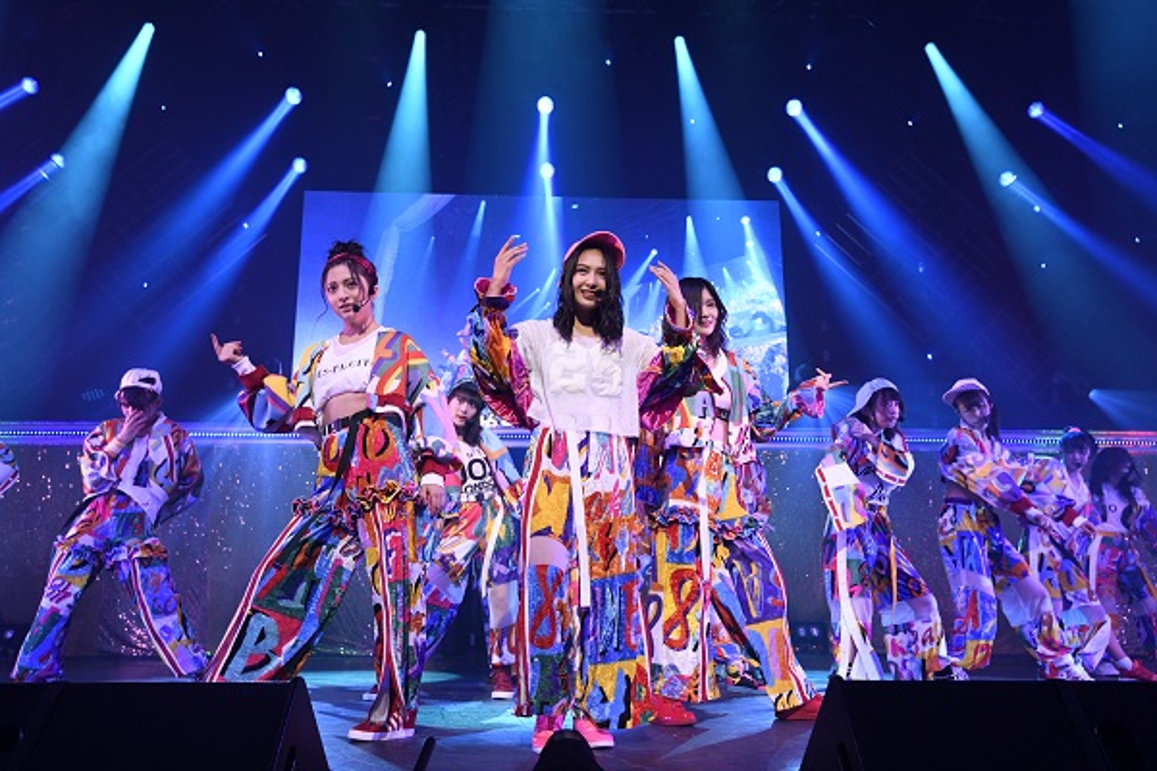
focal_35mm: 30
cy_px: 386
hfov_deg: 61.9
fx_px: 964
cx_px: 578
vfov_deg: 43.6
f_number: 5
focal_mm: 30
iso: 2500
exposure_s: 1/500
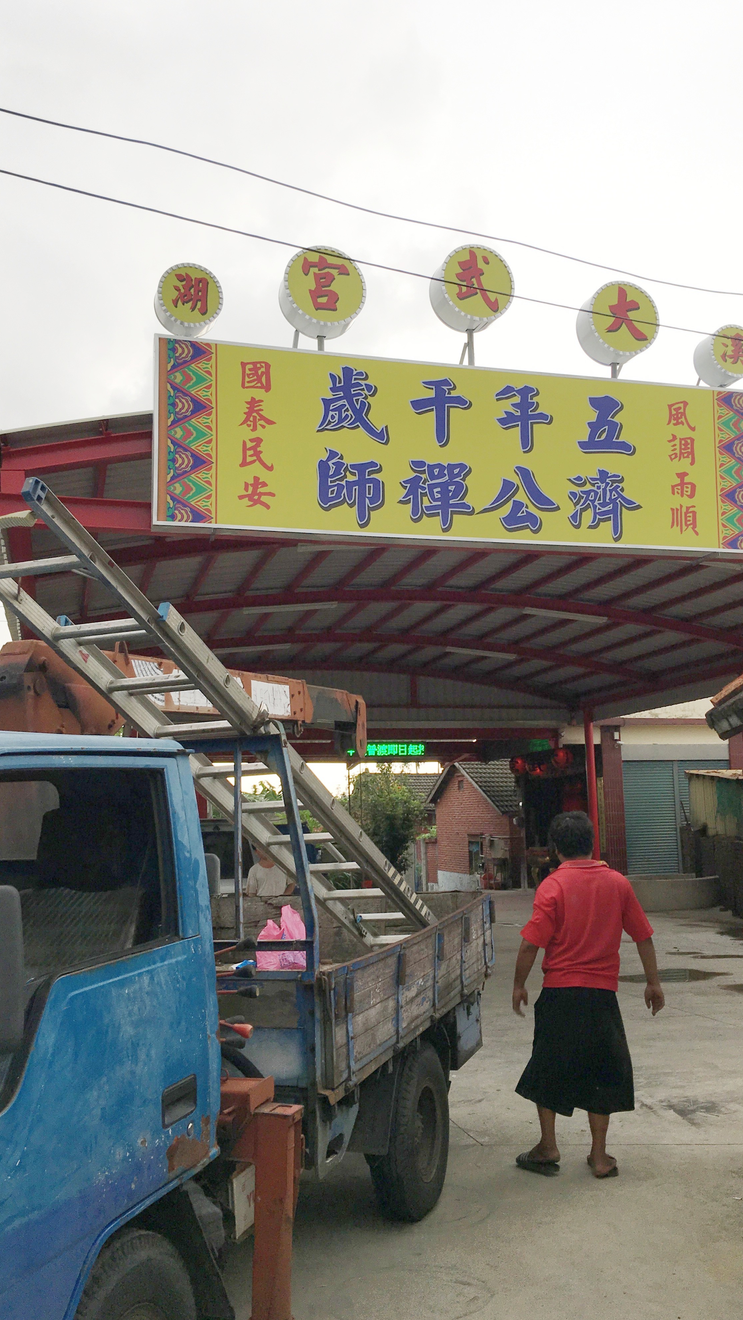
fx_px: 1121
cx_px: 402
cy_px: 665
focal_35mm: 32
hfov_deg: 36.7
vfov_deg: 61.0
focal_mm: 4.15
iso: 25
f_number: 2.2
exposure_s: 1/124
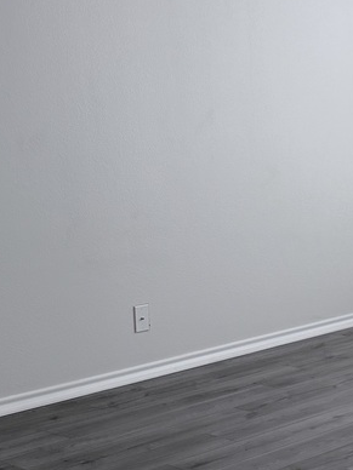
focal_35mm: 89
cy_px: 258
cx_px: 452
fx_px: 1210
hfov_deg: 15.8
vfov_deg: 22.0
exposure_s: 1/715
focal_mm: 6.76
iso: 100
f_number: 1.78
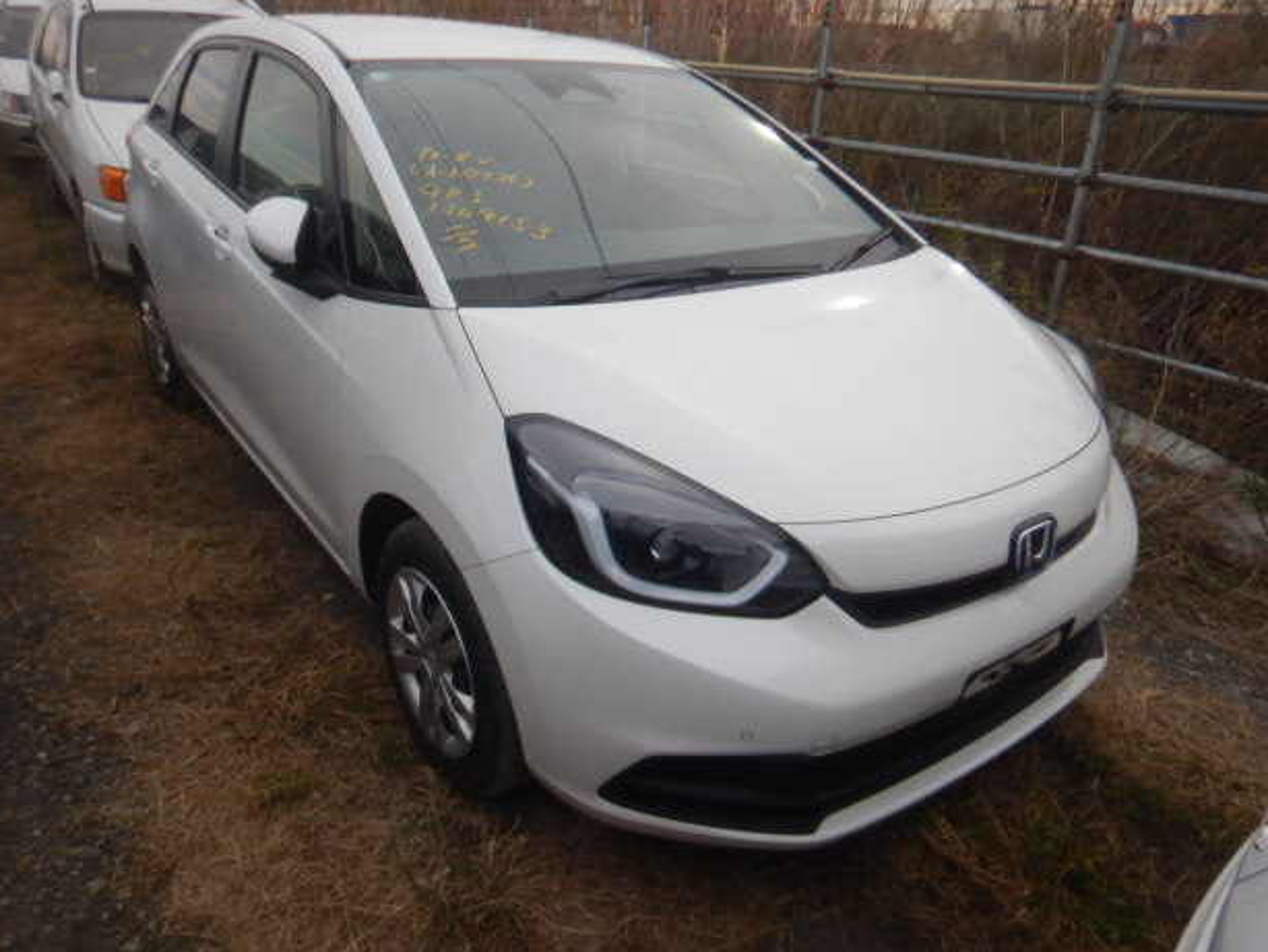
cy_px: 458
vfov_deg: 54.9
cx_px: 611
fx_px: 916
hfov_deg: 69.3
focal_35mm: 25
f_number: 2.8
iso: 125
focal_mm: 4.3
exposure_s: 1/320
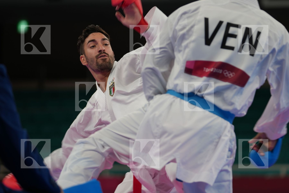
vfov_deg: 6.4
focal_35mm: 216
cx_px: 144
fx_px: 1734
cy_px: 96
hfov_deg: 9.5
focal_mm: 144
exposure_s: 1/250
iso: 100
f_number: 2.8
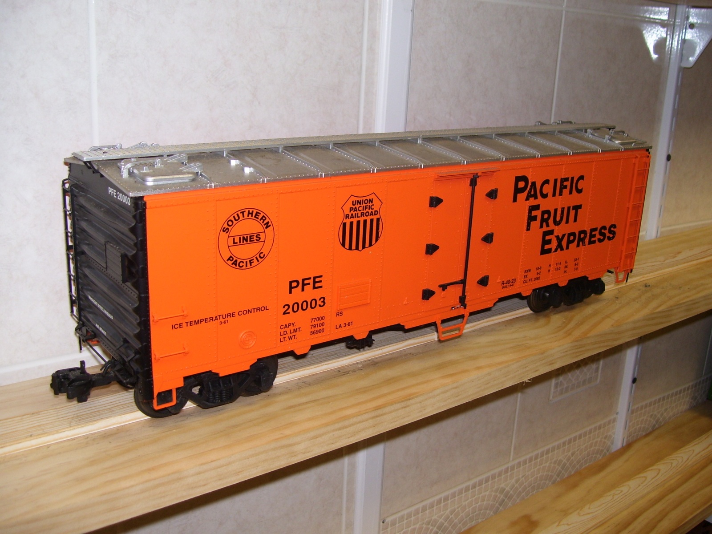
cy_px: 267
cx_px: 356
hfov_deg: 50.1
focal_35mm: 37
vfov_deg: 38.7
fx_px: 761
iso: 80
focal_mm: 6
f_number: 2.7
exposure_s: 1/60
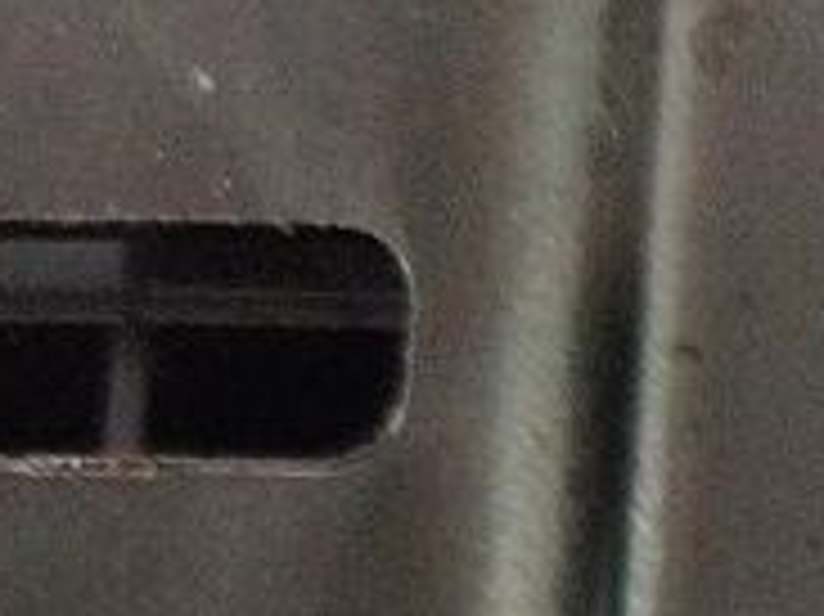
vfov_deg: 7.5
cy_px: 1794
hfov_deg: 9.9
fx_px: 4211
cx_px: 1923
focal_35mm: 177
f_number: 1.79
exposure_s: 1/50
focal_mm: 4.71
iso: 164
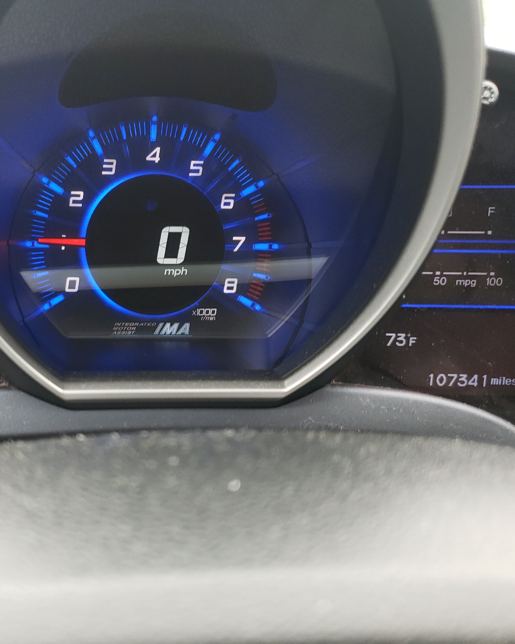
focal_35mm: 34
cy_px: 322
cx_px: 150
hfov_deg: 42.4
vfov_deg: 52.8
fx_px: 648
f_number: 1.5
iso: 113
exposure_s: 1/60.2
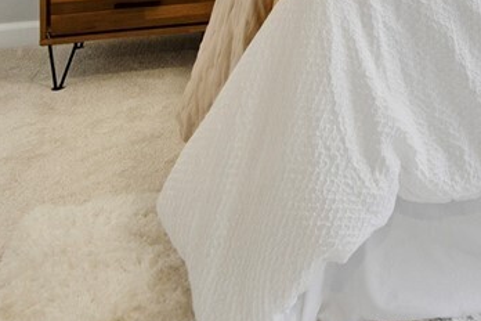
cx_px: 614
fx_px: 1109
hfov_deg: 22.1
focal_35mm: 83
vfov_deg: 13.7
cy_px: -342
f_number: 9
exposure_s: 1/15
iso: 400
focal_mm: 17
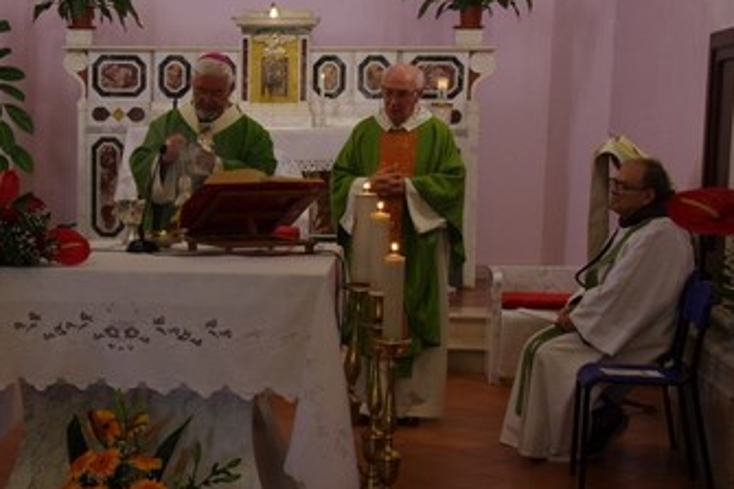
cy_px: 297
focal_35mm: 82
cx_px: 206
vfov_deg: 16.6
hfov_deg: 24.6
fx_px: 1671
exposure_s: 1/60
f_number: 6.3
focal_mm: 37
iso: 1600
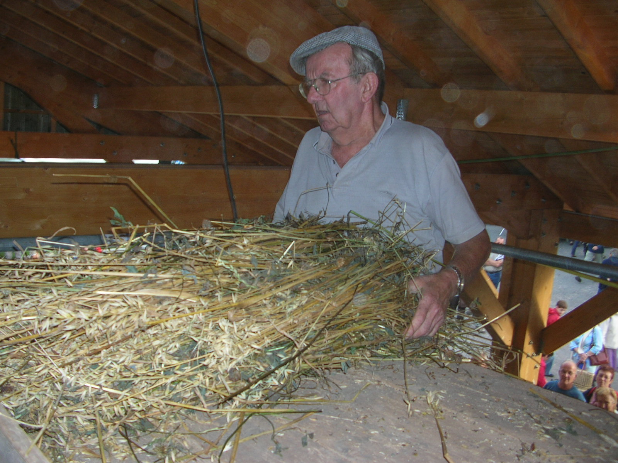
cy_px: 232
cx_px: 309
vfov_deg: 40.7
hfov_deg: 52.6
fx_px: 625
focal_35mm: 35
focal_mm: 5.8
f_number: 2.8
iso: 50
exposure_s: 1/60.1
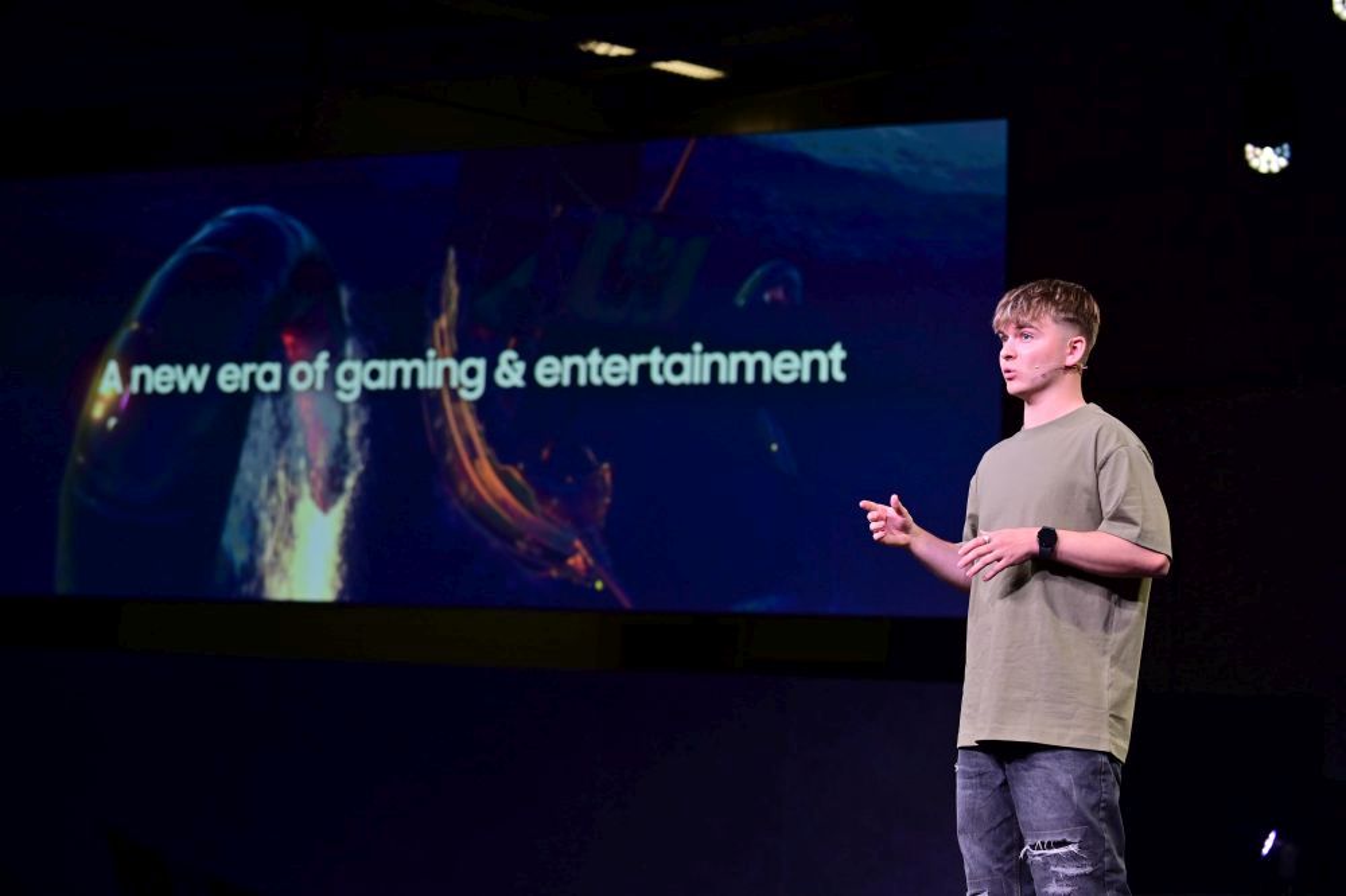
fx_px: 2616
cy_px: 448
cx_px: 673
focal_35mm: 70
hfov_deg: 28.9
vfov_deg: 19.4
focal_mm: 70
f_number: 4
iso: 1600
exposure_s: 1/640
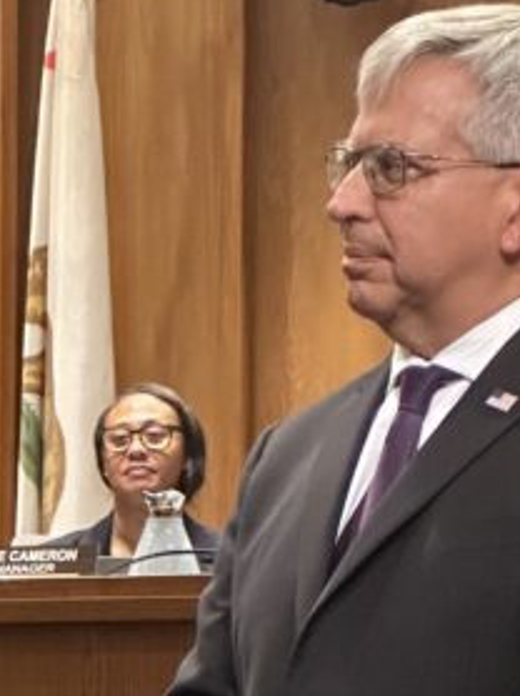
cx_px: -140
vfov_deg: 6.9
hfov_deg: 5.2
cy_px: 1097
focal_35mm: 284
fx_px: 5697
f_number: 2.8
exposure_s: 1/41
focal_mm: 9
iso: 1000
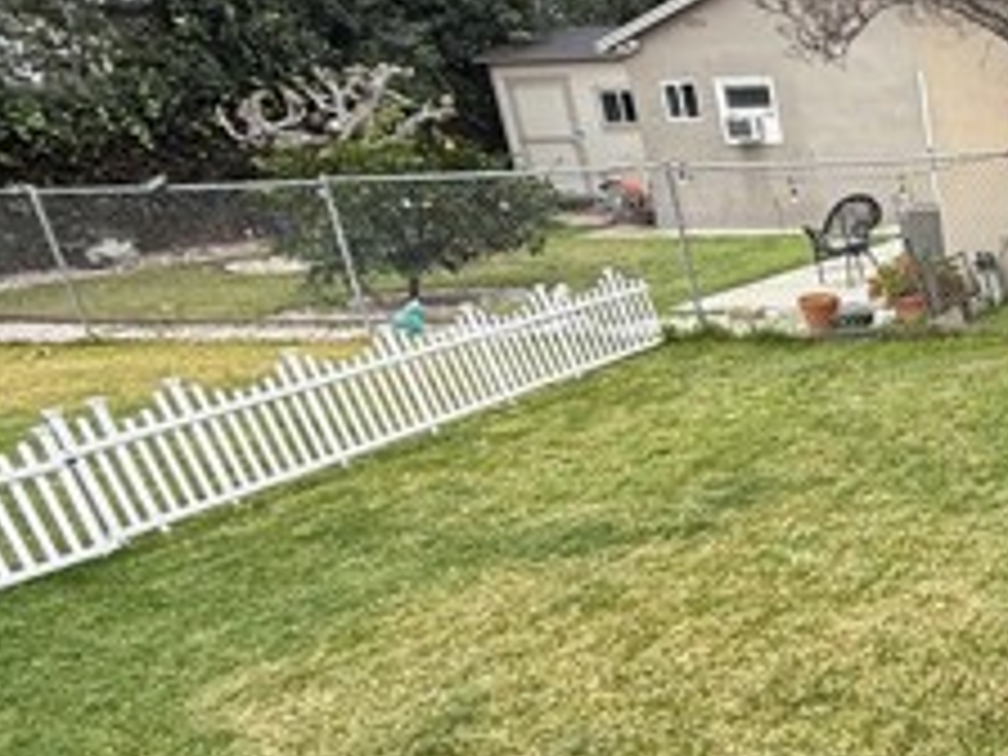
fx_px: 1165
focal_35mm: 40
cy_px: 540
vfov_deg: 35.4
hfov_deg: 34.4
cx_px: 1287
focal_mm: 2.22
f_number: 2.2
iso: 40
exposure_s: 1/103
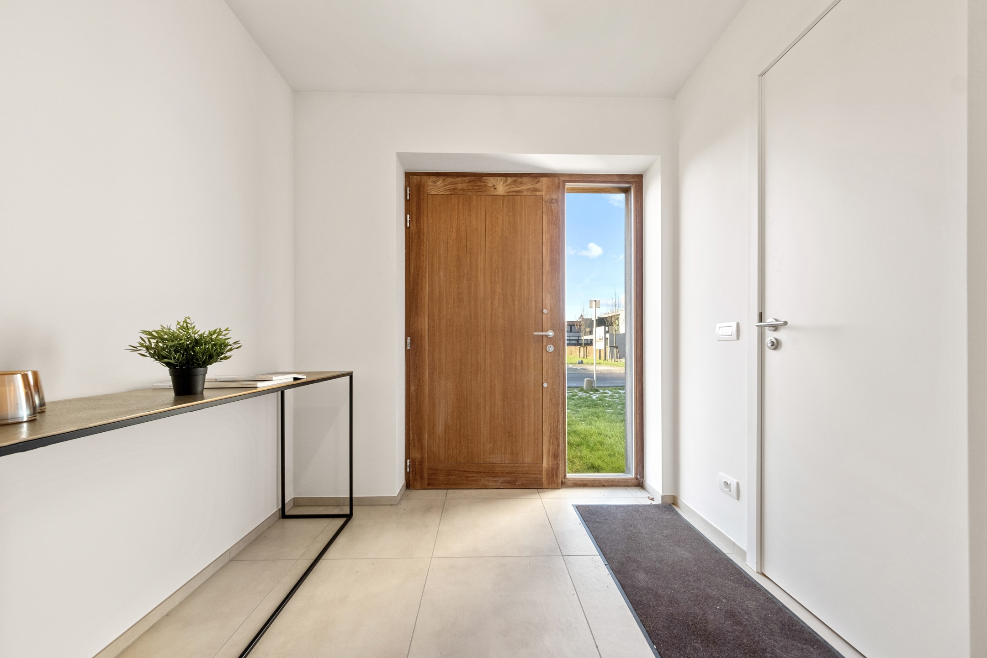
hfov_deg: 112.6
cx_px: 494
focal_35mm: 12
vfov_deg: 90.0
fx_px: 329
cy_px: 329
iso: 500
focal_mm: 8
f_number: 8
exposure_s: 1/15
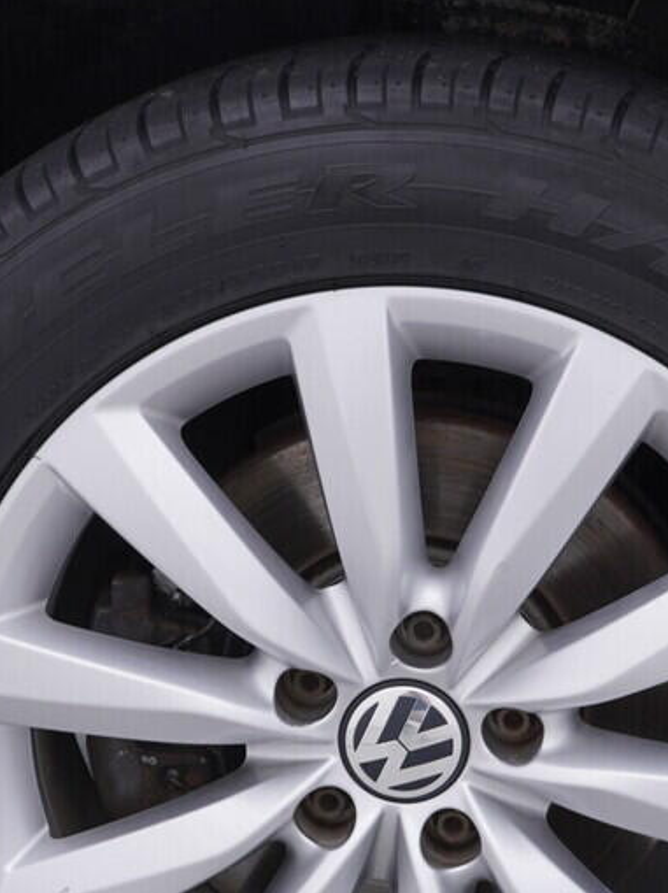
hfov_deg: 15.1
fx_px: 2525
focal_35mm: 98
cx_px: 431
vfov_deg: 19.9
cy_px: 626
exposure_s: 1/60
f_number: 3.5
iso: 125
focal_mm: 24
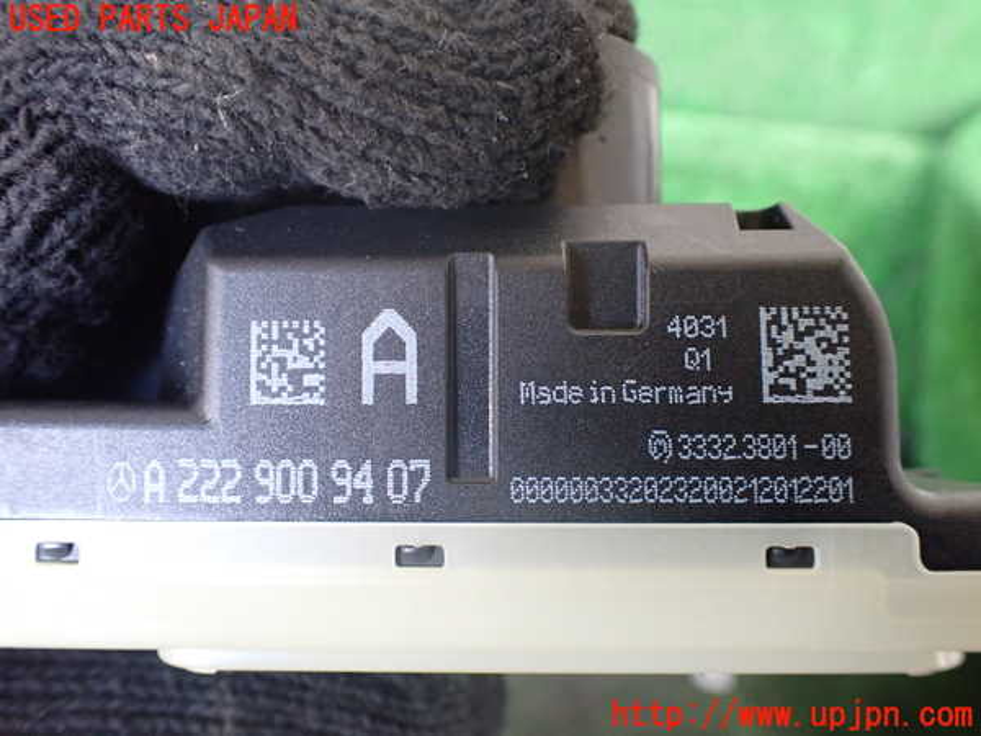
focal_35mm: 30
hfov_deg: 60.0
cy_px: 368
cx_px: 490
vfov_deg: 46.8
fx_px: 850
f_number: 2.3
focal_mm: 5.4
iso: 800
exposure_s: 1/100
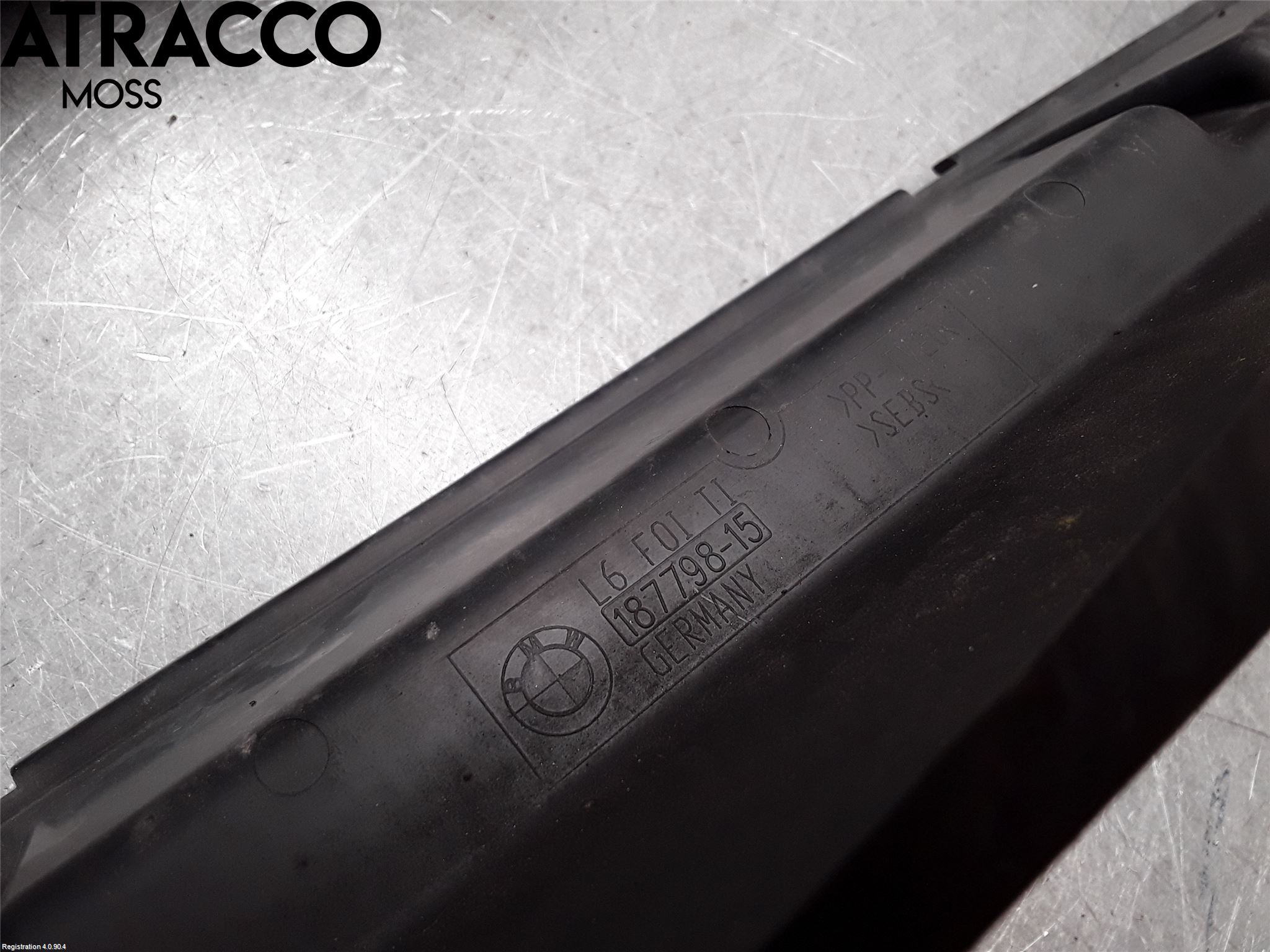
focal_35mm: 28
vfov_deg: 49.7
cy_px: 476
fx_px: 1027
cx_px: 635
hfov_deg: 63.4
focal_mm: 2.91
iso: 40
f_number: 1.9
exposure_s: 1/50
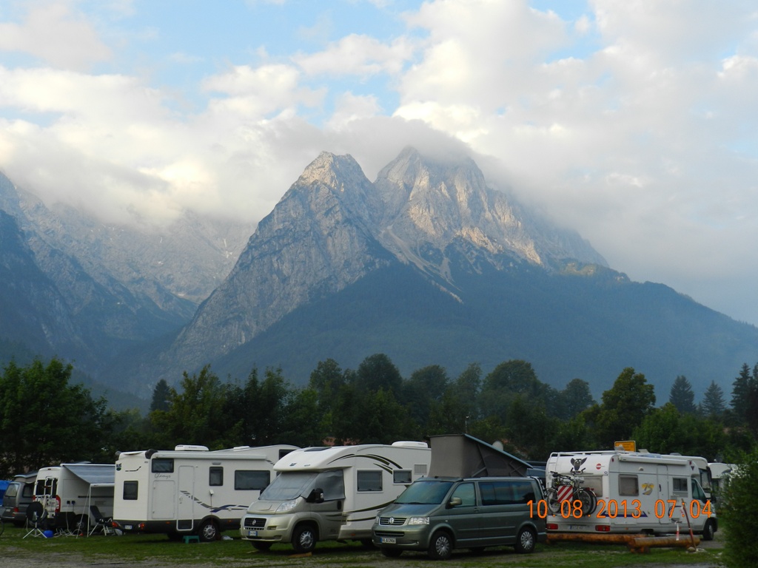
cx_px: 379
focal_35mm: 46
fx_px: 1007
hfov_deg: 41.2
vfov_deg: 31.5
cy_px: 284
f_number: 4.2
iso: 160
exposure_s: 1/250
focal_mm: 8.1
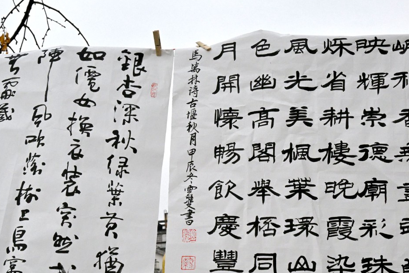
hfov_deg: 28.0
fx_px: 818
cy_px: 156
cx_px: 178
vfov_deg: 18.9
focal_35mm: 72
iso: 3200
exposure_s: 1/1600
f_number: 20
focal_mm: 48
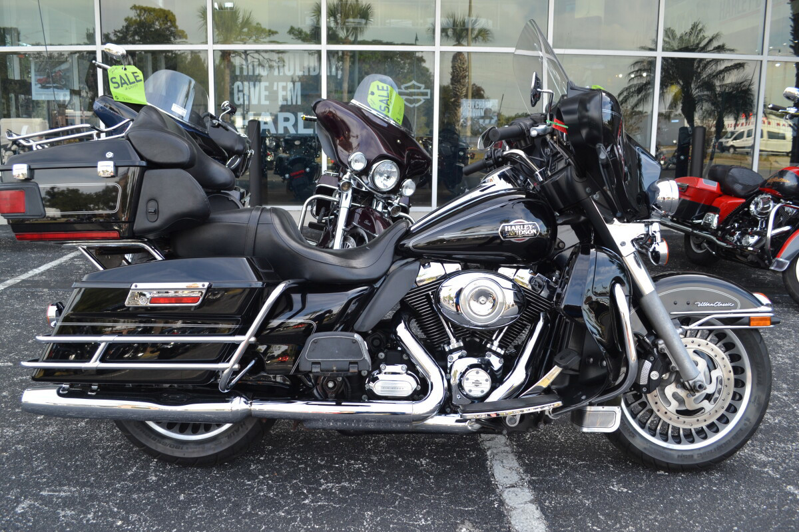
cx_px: 400
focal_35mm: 30
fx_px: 666
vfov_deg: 43.6
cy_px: 266
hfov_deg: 61.9
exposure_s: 1/125
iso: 180
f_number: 5.6
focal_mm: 20
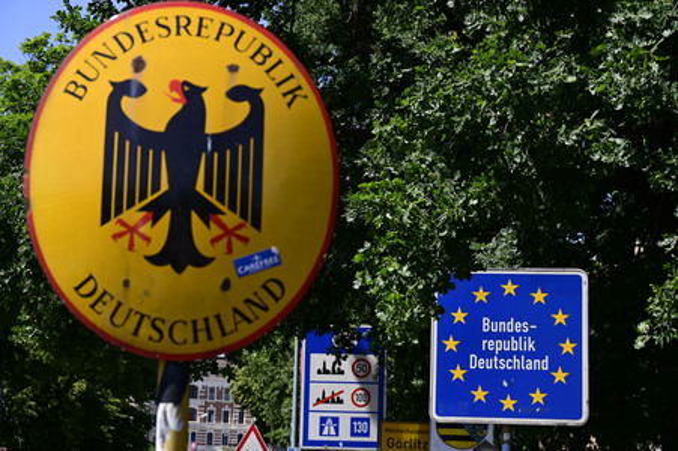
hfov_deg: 30.1
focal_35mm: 67
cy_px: 226
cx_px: 339
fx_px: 1261
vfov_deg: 20.3
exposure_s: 1/250
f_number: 7.1
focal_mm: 67
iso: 100
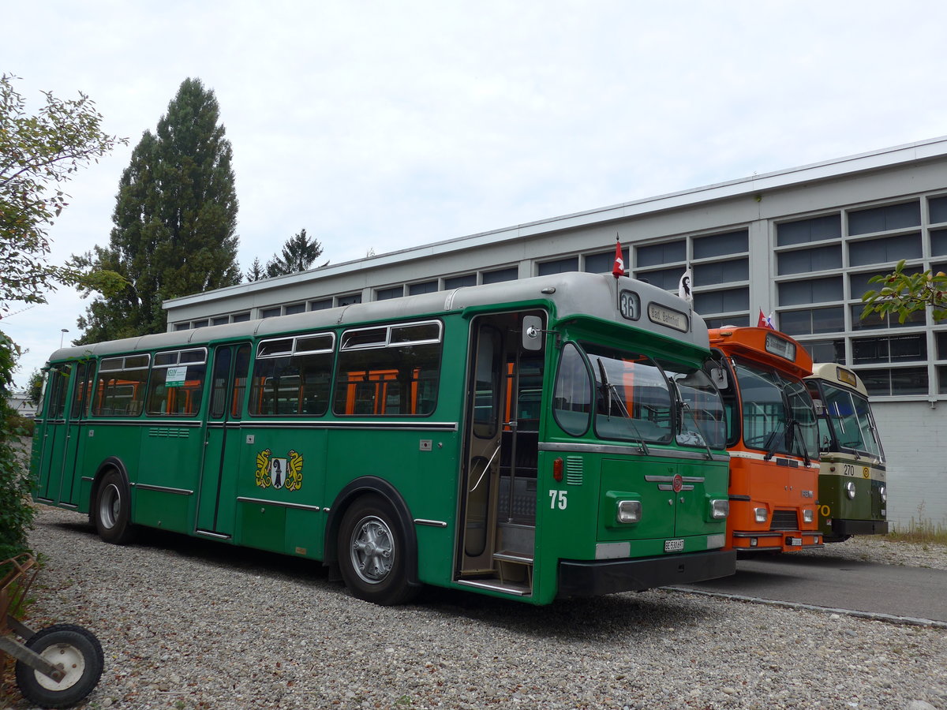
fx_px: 793
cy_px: 355
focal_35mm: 29
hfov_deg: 61.7
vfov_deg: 48.2
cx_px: 474
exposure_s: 1/800
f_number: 2.8
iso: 80
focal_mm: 6
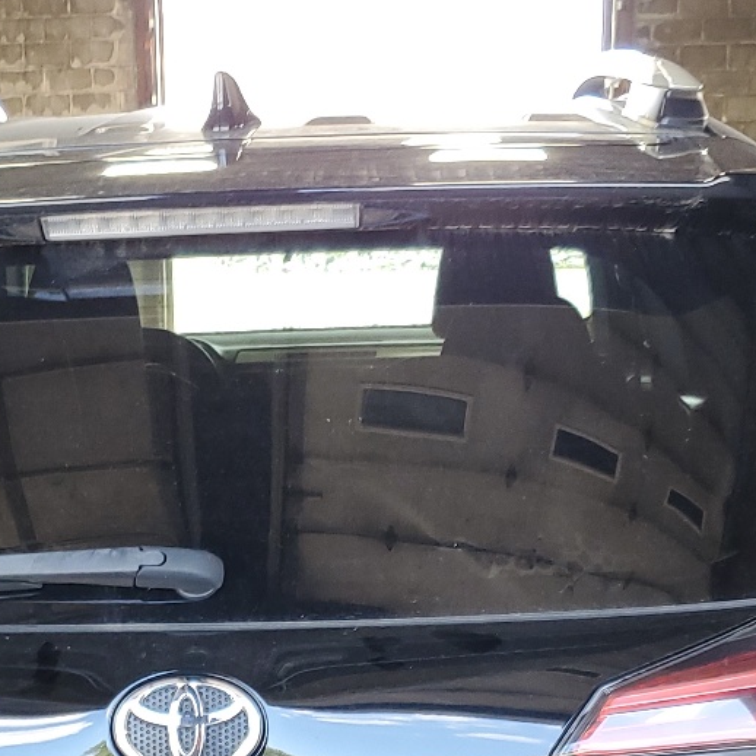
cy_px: 753
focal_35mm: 71
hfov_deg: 24.1
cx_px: 212
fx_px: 1754
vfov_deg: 23.3
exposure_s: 1/120
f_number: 1.5
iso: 83
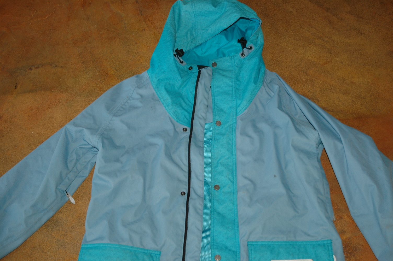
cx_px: 196
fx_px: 573
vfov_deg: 25.7
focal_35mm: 52
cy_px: 130
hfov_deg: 37.9
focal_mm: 35
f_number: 4.2
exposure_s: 1/60
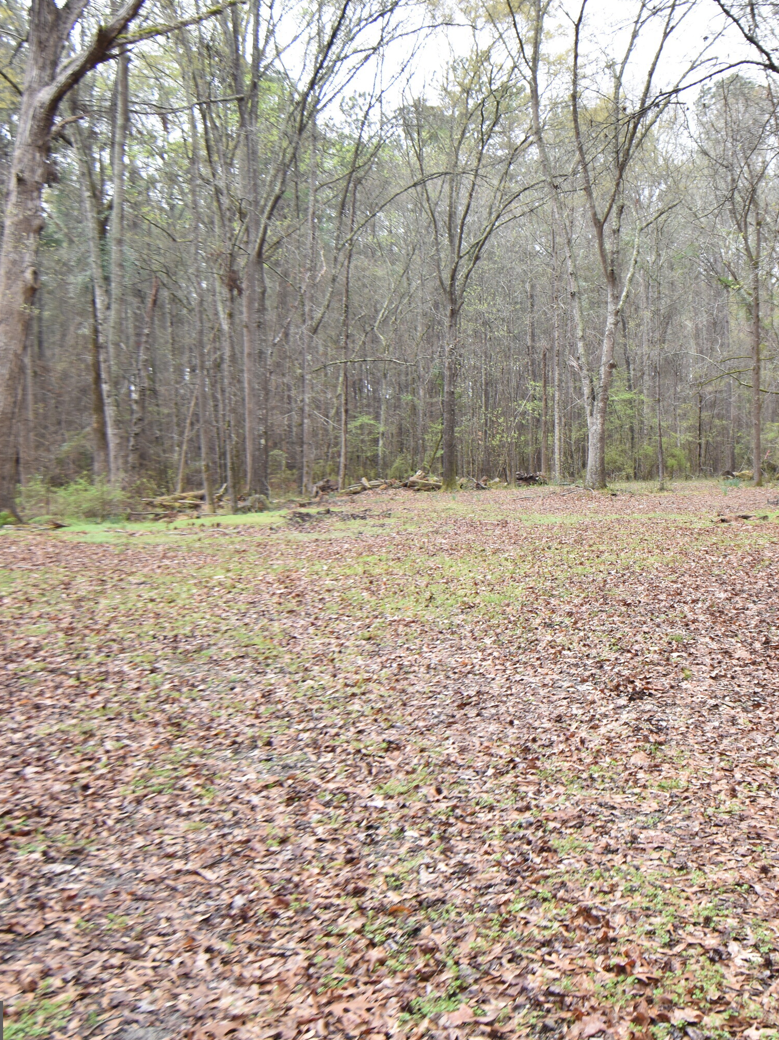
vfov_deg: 42.9
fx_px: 1321
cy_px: 525
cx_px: 638
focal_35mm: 44
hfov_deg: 31.9
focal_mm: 20
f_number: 5.6
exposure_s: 1/60
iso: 160
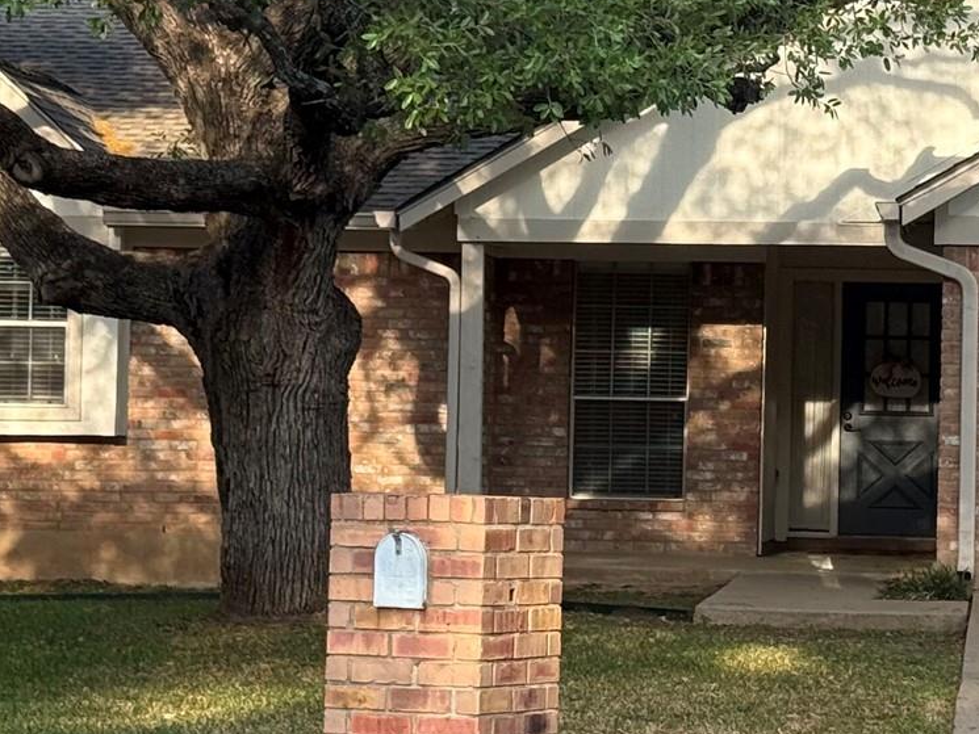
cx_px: 756
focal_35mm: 132
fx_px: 3734
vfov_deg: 11.2
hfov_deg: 14.9
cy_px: 319
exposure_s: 1/962
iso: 80
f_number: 1.78
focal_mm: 6.76
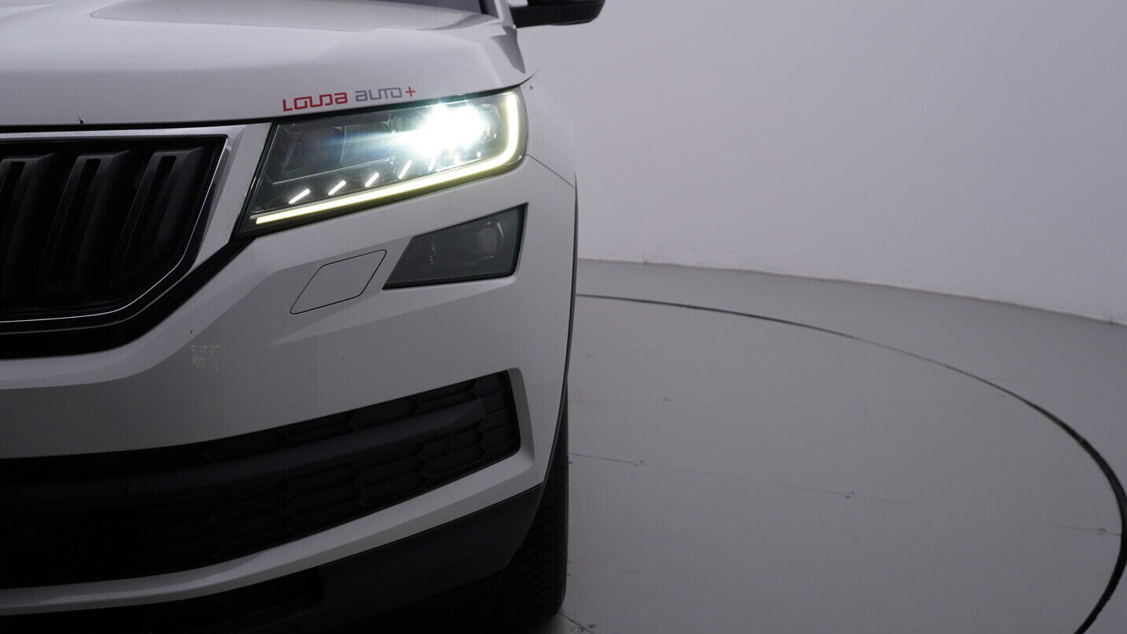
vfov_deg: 31.2
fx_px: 1136
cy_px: 324
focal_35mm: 38
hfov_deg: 52.8
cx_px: 561
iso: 125
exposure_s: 1/125
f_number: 5
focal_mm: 24
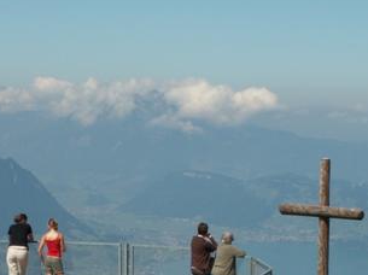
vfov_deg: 10.1
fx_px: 1540
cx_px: 154
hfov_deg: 13.6
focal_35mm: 145
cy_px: 265
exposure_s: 1/200
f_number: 8
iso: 50
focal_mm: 11.53
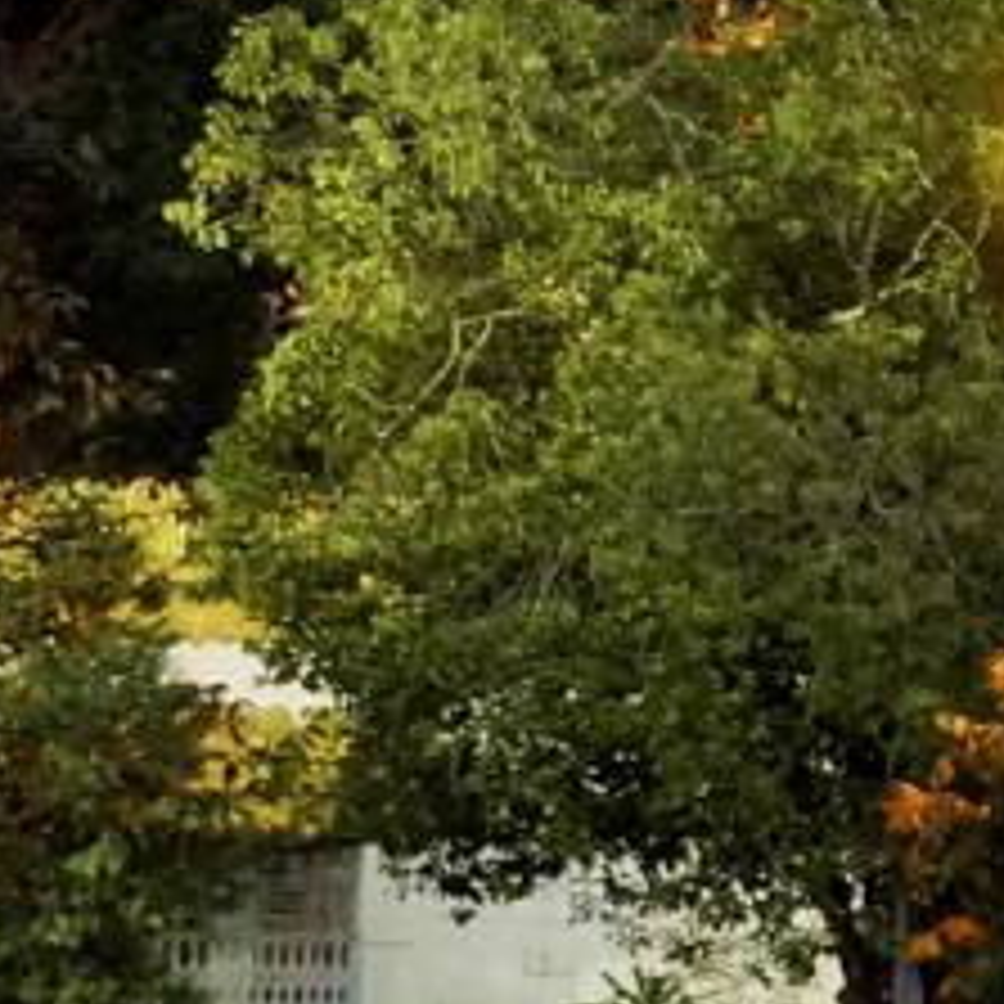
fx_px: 9615
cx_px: 2107
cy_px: -320
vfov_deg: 5.9
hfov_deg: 5.8
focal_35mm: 293
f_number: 4
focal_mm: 40
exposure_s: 1/60
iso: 1600
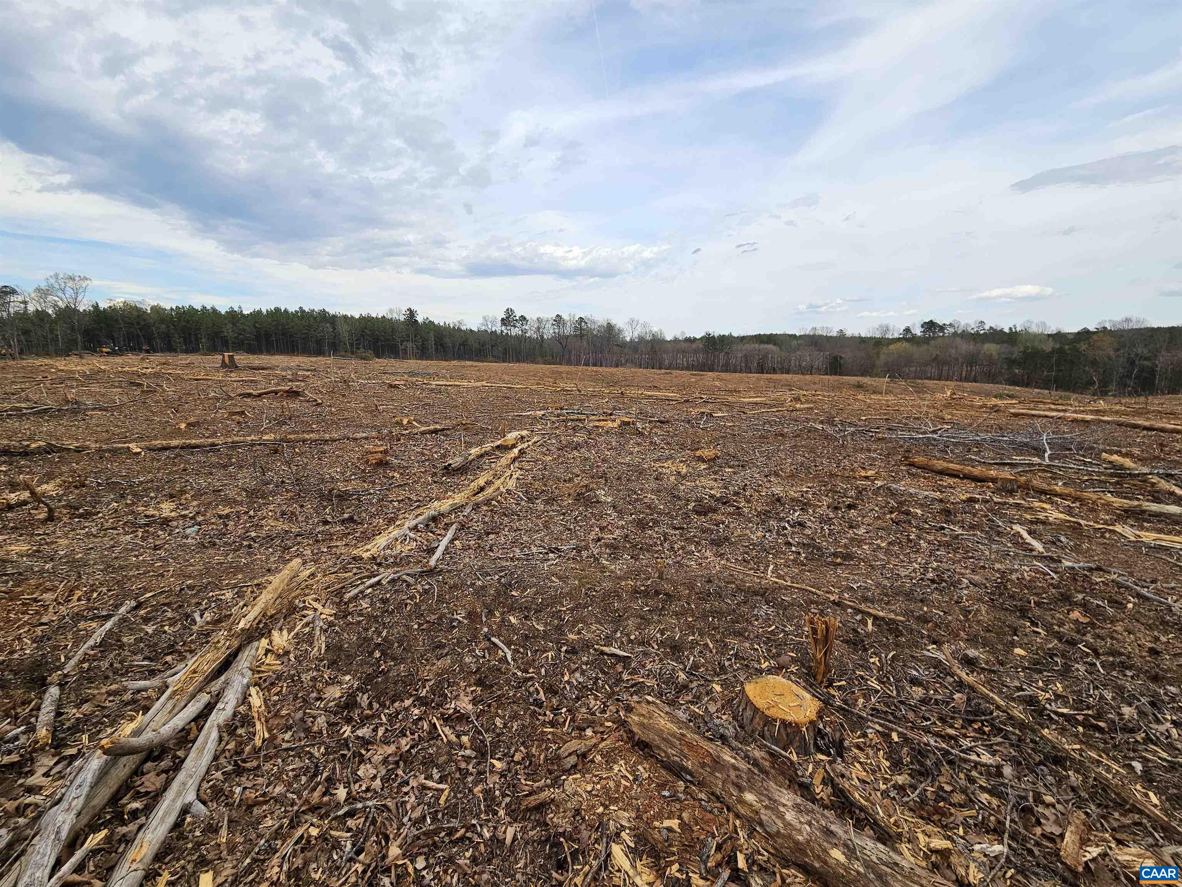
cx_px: 591
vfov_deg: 89.9
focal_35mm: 13
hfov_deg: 106.2
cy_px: 444
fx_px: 444
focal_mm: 2.2
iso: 50
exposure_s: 1/1238
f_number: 2.2
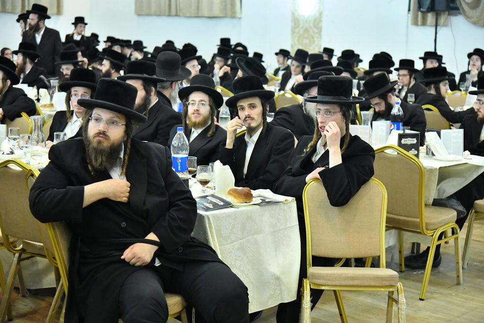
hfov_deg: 31.0
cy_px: 162
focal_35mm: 65
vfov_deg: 20.9
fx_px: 874
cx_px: 242
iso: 4000
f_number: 4.5
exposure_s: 1/250
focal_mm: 65
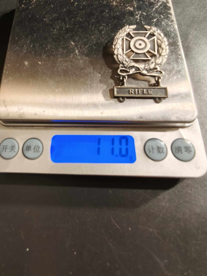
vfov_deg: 73.9
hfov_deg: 58.9
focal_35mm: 23
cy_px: 138
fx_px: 183
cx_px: 104
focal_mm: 2.32
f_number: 2
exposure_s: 1/50
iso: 320
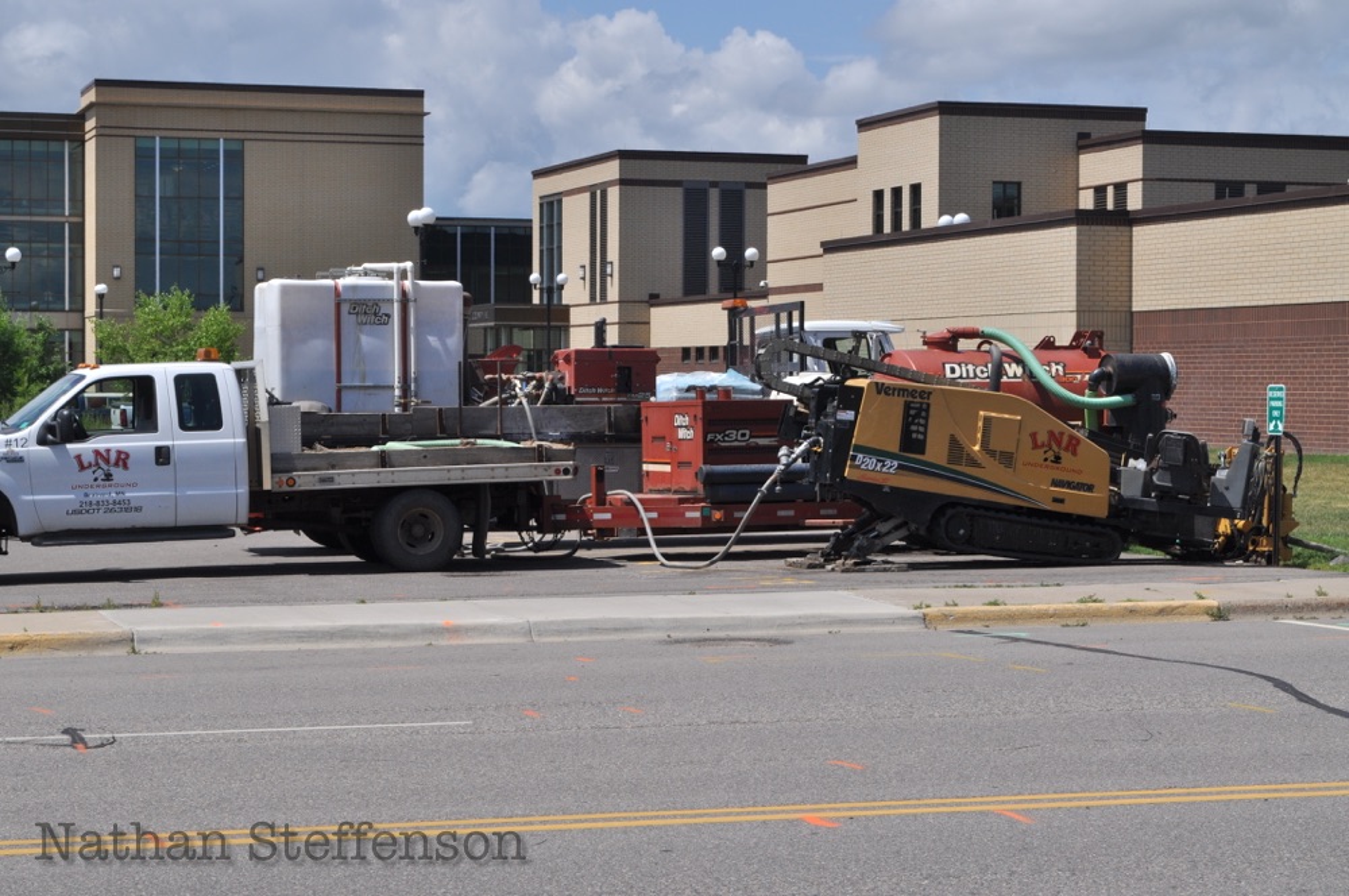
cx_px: 674
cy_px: 448
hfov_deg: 24.6
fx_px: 3087
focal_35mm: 82
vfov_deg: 16.5
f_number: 16
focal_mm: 55
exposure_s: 1/400
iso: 250
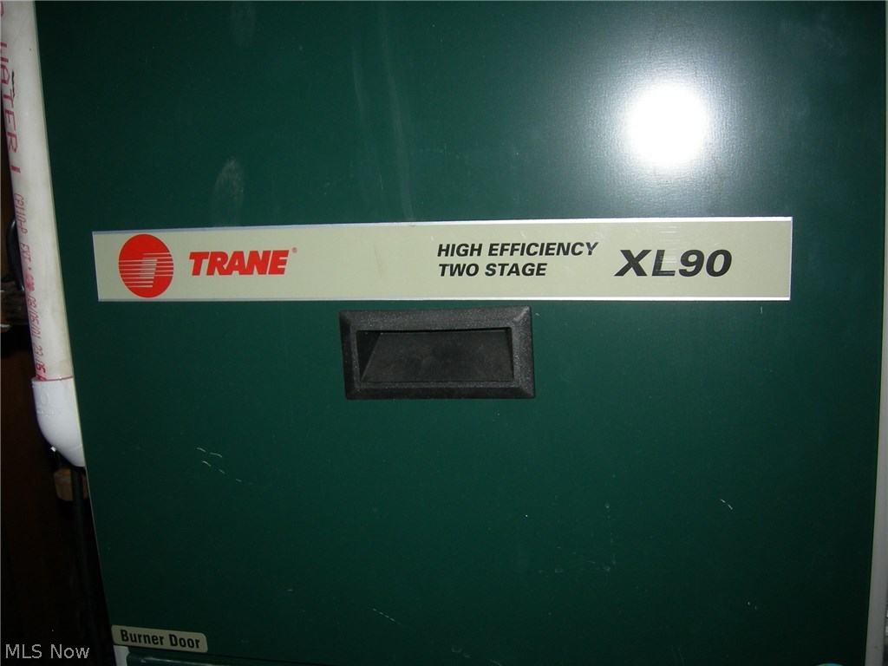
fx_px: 924
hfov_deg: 51.4
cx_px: 444
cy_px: 333
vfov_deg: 39.7
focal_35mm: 36
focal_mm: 7.5
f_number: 2.7
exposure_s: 1/60.1
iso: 64
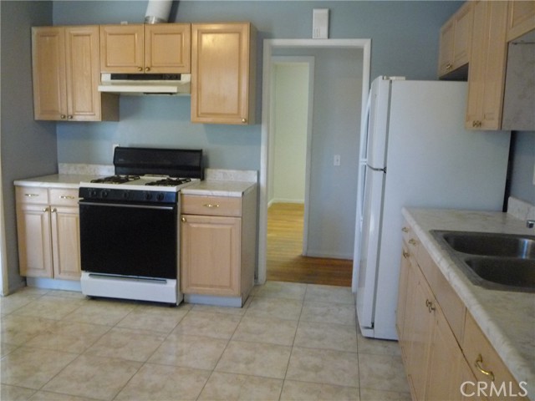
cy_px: 200
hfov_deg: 60.0
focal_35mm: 30
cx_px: 268
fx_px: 464
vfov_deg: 46.8
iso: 400
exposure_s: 1/25
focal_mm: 5.2
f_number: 3.3
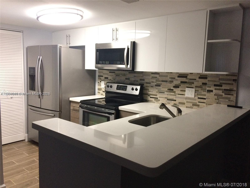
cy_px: 94
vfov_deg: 48.2
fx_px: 209
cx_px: 125
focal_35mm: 29
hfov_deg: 61.7
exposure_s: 1/30
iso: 64
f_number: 2.2
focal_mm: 4.15
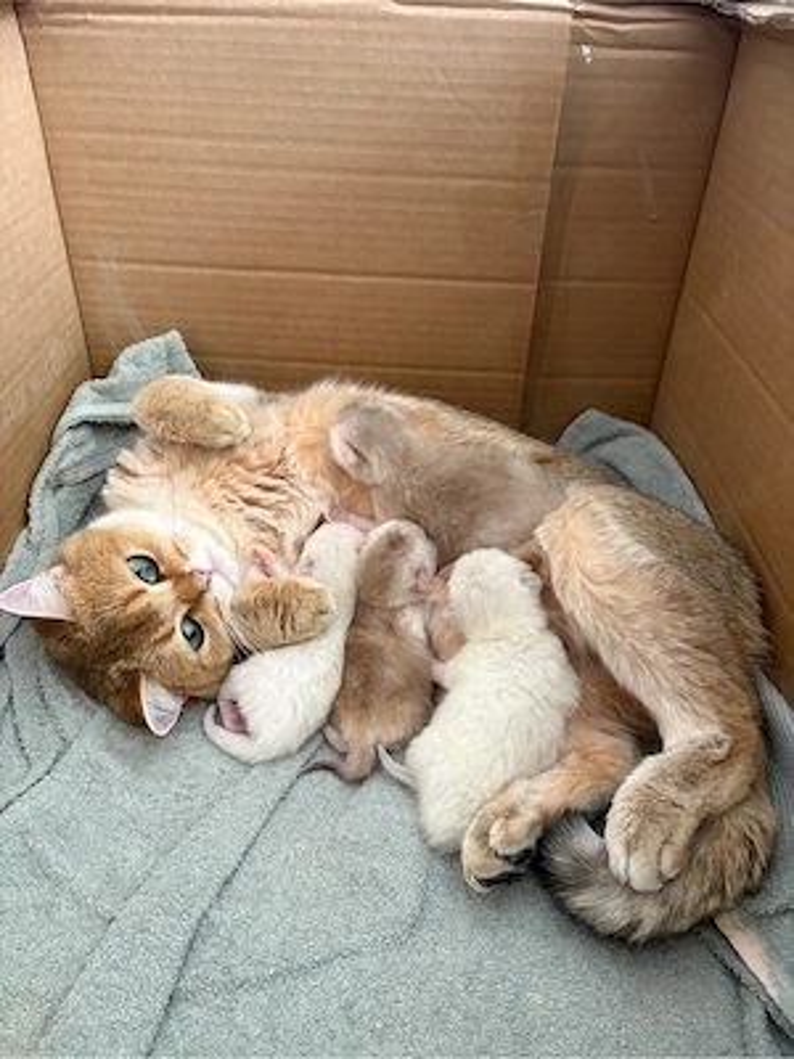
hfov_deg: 53.1
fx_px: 795
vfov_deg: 67.3
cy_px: 530
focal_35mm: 26
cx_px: 397
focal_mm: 5.96
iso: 400
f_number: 1.6
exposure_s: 1/60
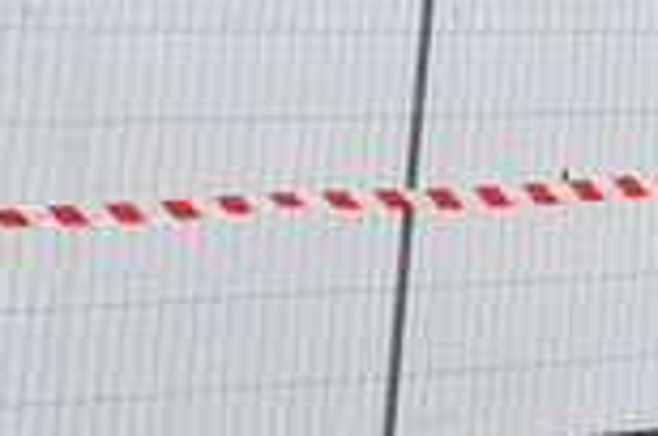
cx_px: 1286
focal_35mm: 125
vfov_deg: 9.8
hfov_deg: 14.0
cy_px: -575
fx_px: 2280
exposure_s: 1/160
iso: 1600
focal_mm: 24
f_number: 11
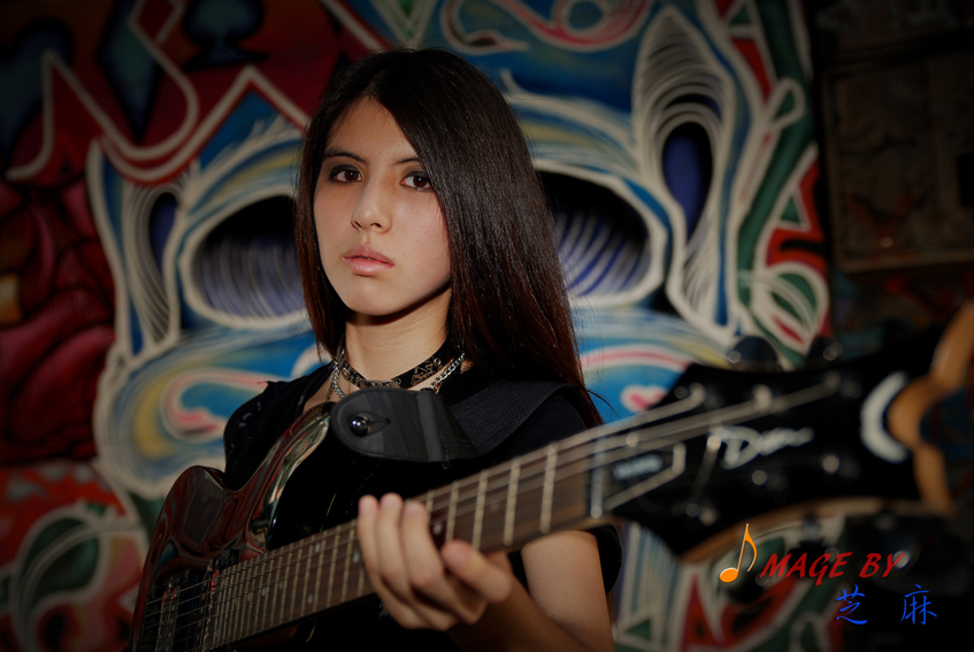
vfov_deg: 23.8
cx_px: 487
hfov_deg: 35.0
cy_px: 326
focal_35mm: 57
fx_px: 1544
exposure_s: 1/200
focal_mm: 38
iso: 100
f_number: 3.2
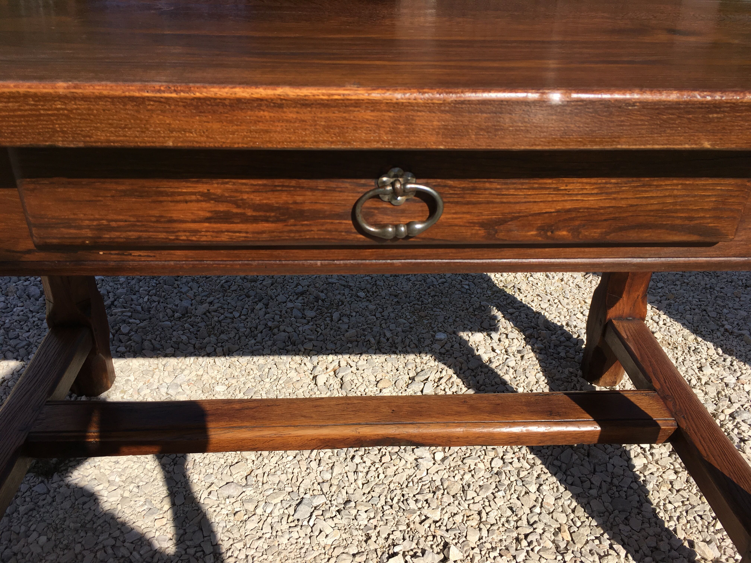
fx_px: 629
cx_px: 376
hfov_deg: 61.7
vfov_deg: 48.2
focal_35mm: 29
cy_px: 282
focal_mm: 4.15
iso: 25
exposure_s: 1/1709
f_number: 2.2
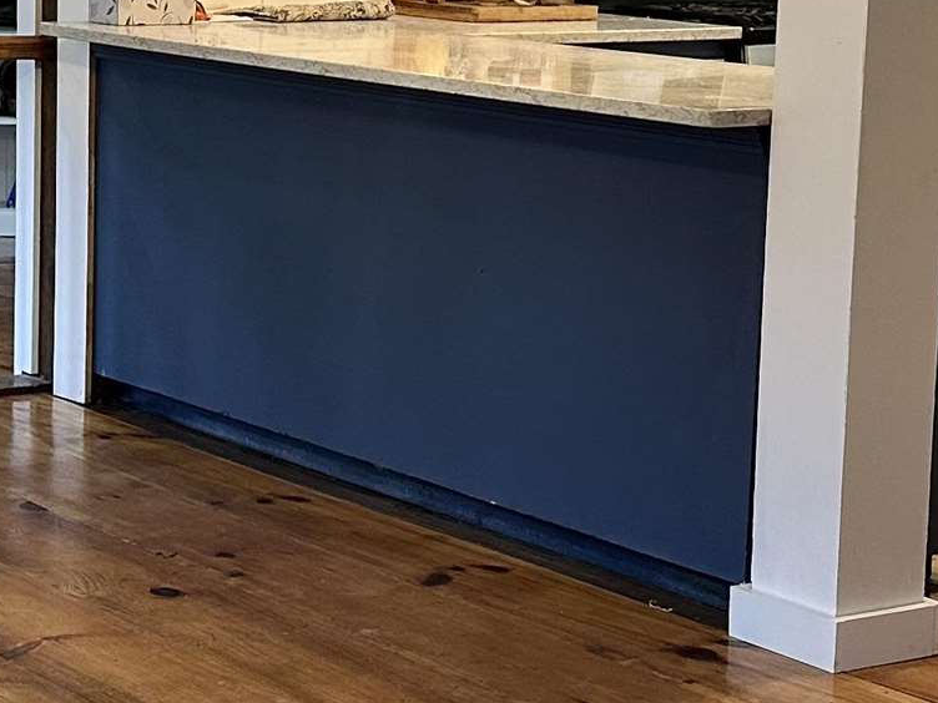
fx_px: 2656
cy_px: 226
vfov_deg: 15.1
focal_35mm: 98
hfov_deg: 19.9
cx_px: 243
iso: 160
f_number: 1.78
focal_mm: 6.86
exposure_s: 1/60
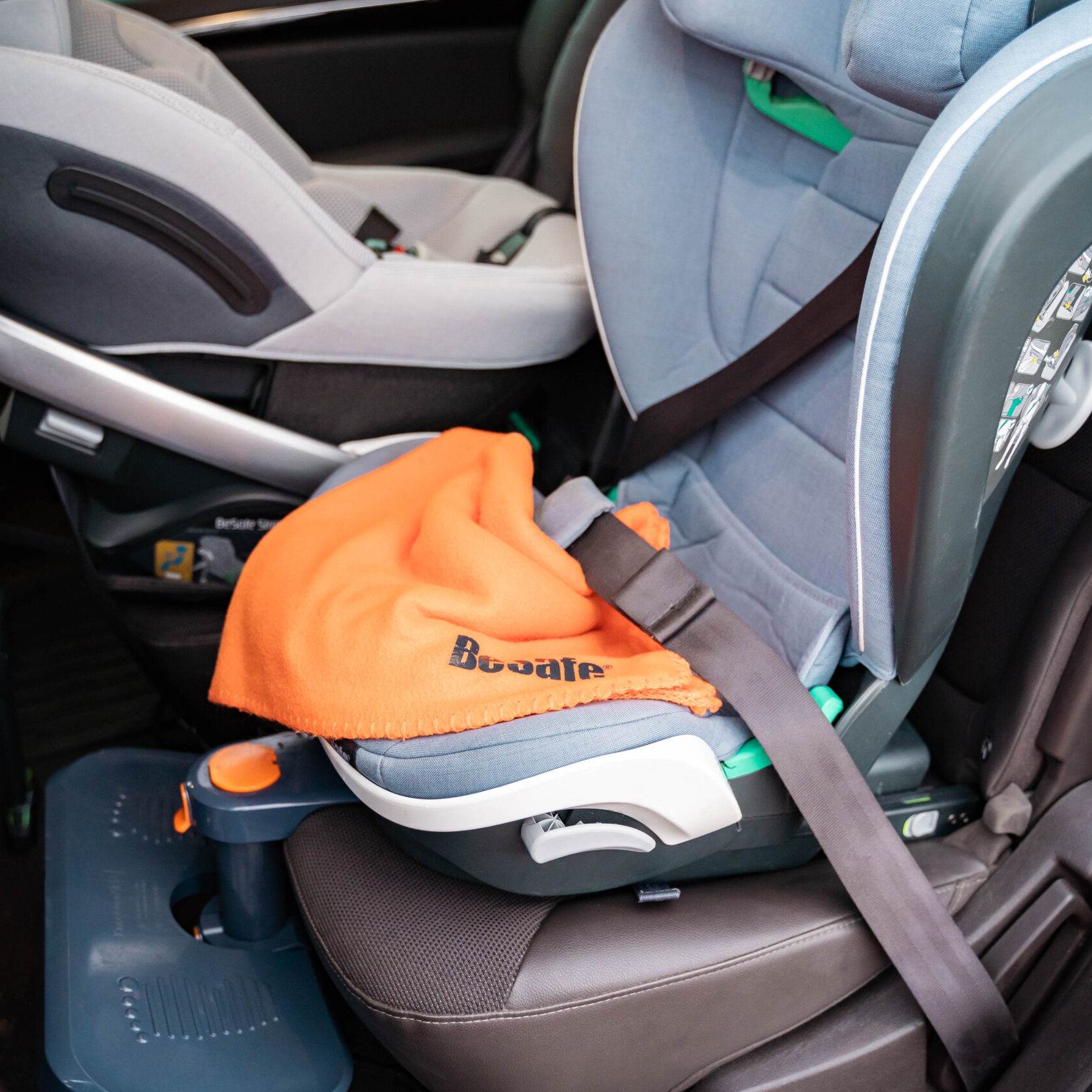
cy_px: 505
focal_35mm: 36
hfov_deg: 46.0
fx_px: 1285
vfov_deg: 46.0
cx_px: 542
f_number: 3.2
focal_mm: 28
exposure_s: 1/80
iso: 1600
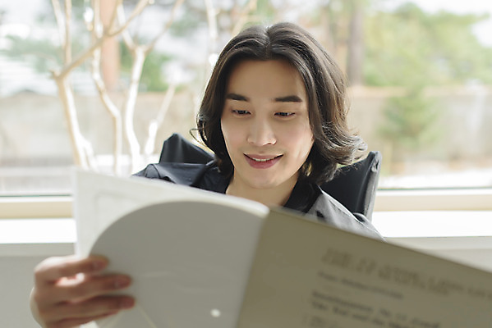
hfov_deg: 39.6
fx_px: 684
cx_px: 246
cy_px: 164
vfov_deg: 27.0
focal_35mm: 50
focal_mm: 50
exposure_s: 1/250
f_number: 2.8
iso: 500
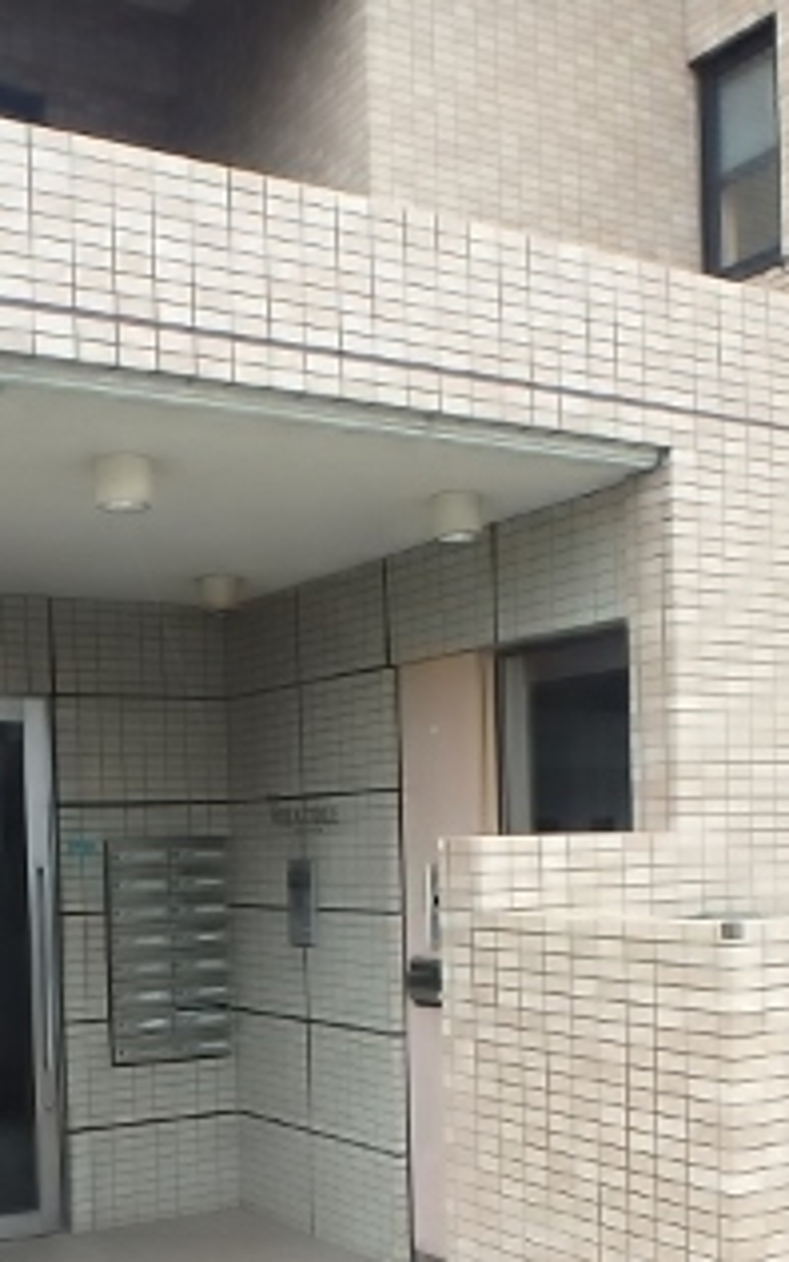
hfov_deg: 28.5
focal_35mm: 45
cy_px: 916
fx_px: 1549
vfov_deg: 43.2
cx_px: 315
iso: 160
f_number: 3.5
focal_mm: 3.7
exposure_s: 1/60
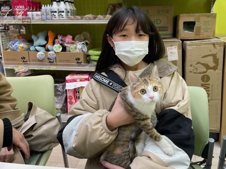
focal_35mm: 32
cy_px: 71
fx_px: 209
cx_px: 126
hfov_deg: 56.7
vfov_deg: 44.0
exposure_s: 1/120
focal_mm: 4.2
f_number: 1.6
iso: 100
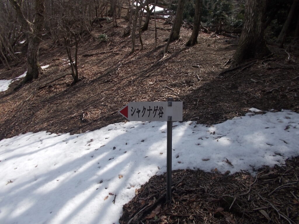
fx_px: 225
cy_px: 112
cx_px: 150
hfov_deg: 67.3
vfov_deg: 53.1
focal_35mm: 26
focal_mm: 4.6
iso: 80
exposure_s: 1/125
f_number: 8
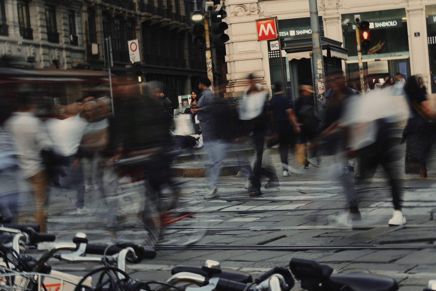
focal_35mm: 84
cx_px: 218
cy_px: 146
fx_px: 1018
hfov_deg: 24.2
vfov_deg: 16.3
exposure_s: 1/3.33
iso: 100
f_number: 16
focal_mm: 56
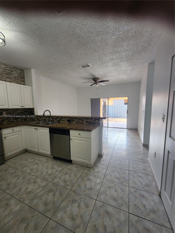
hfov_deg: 89.9
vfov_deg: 106.2
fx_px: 88
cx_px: 88
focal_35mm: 13
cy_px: 116
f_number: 2.2
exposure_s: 1/60
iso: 125
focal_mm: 2.2
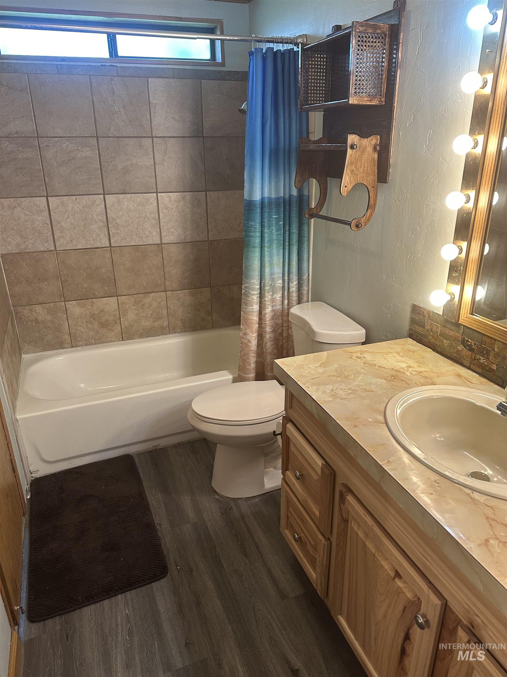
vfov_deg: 71.6
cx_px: 254
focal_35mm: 24
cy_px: 338
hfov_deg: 56.8
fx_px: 469
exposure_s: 1/120
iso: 200
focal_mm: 6.86
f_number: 1.78
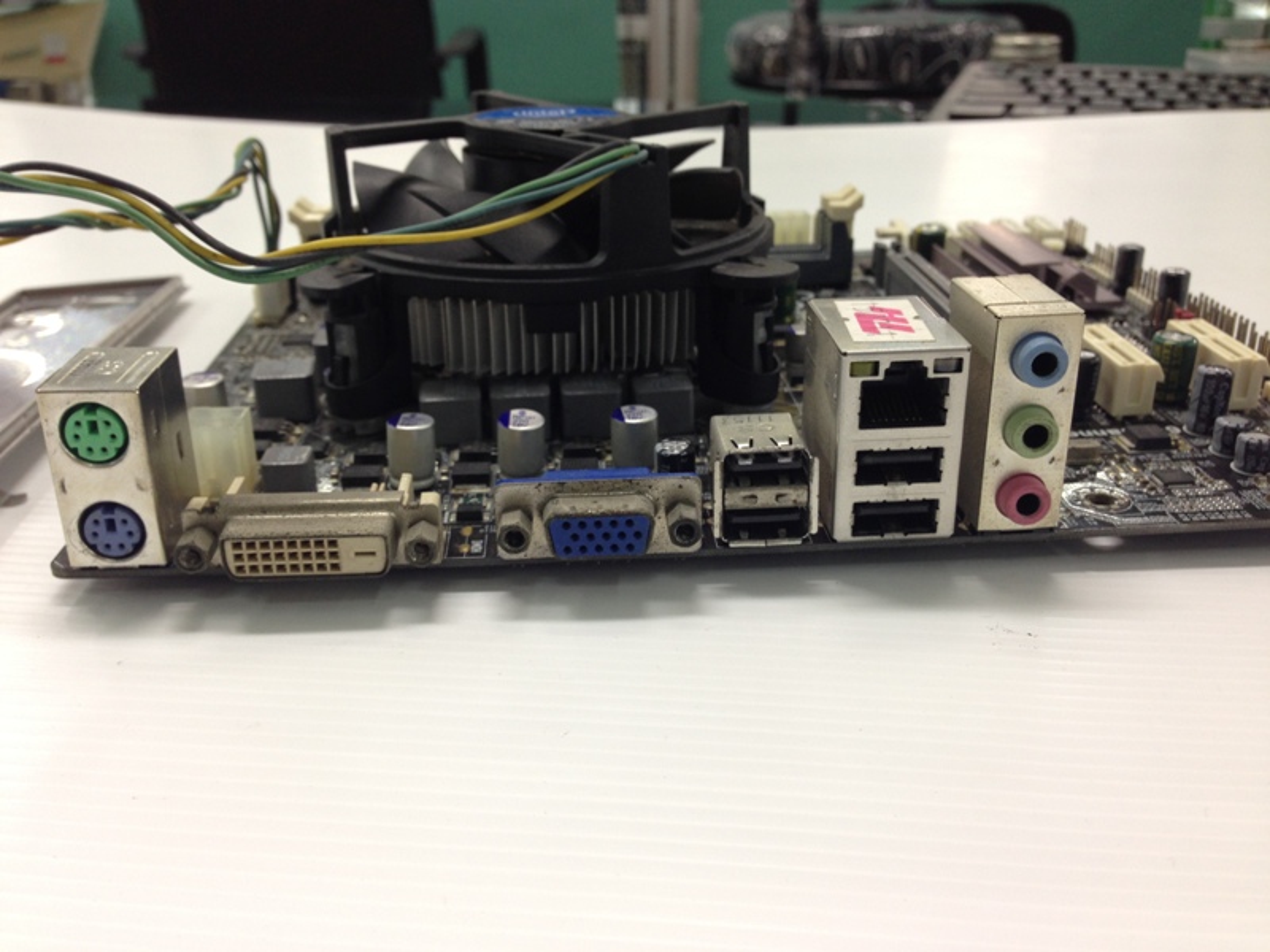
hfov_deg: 55.4
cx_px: 635
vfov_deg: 42.9
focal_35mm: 33
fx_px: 1211
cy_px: 476
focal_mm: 4.12
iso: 50
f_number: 2.4
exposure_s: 1/20
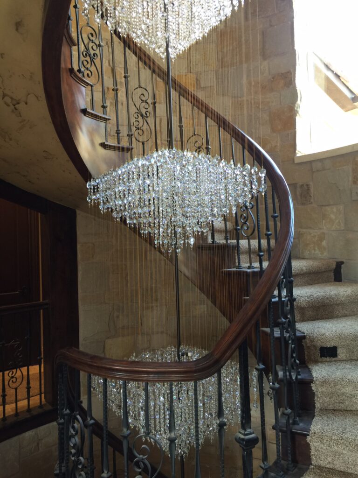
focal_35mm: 29
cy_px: 239
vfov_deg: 61.7
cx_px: 179
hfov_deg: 48.2
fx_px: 400
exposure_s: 1/15
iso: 32
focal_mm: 4.15
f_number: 2.2
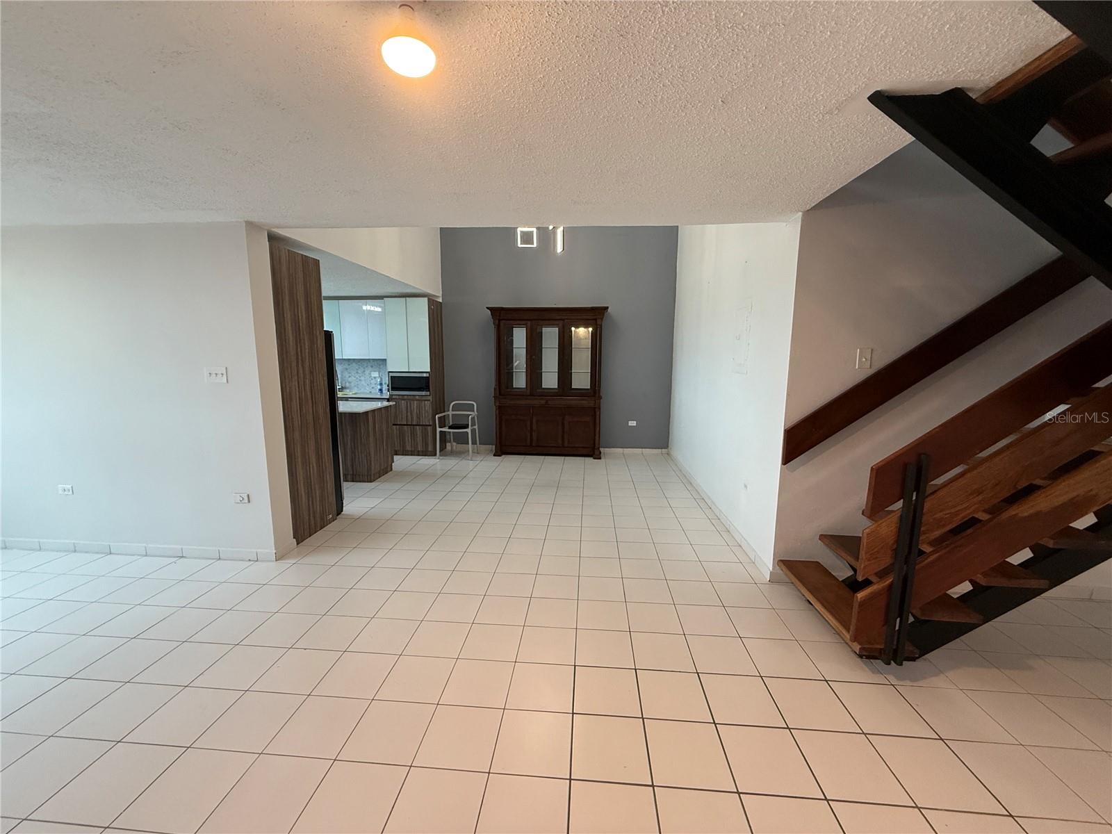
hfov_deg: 102.1
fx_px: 450
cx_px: 556
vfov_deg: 85.7
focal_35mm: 14
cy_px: 417
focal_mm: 2.22
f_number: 2.2
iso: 320
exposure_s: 1/120
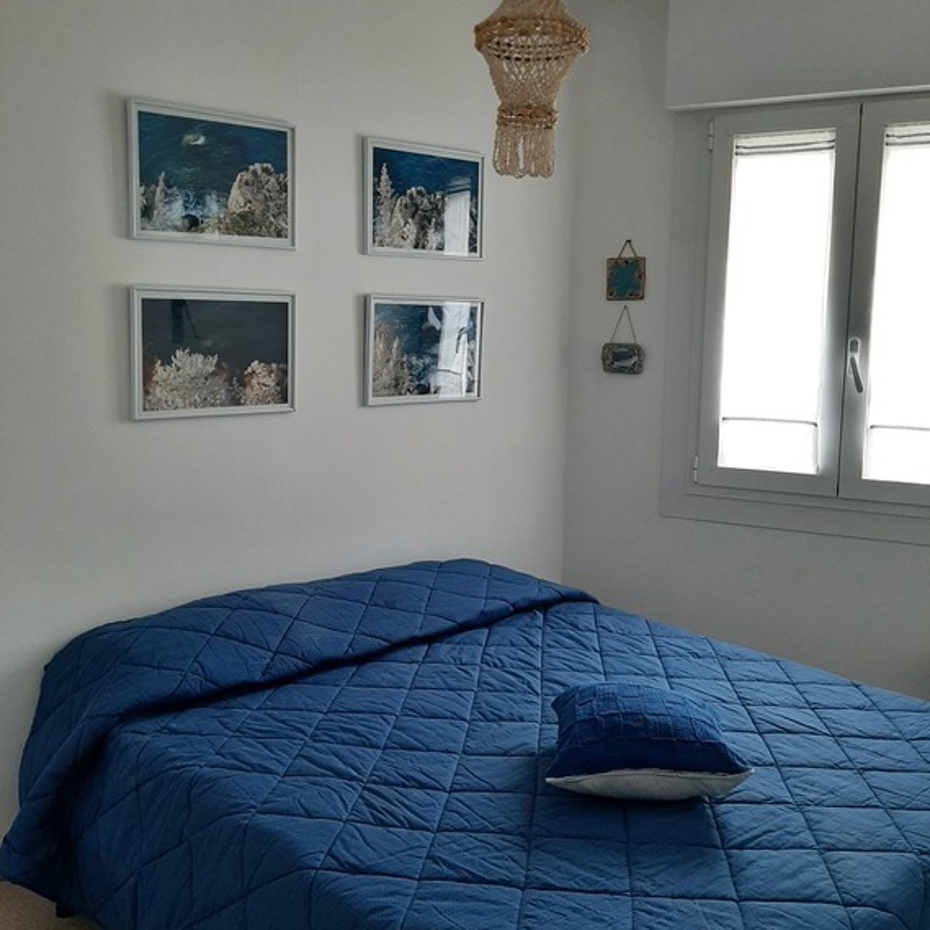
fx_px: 942
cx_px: 464
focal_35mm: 31
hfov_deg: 52.5
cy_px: 436
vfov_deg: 52.5
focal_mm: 3.93
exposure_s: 1/60
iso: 100
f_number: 1.7
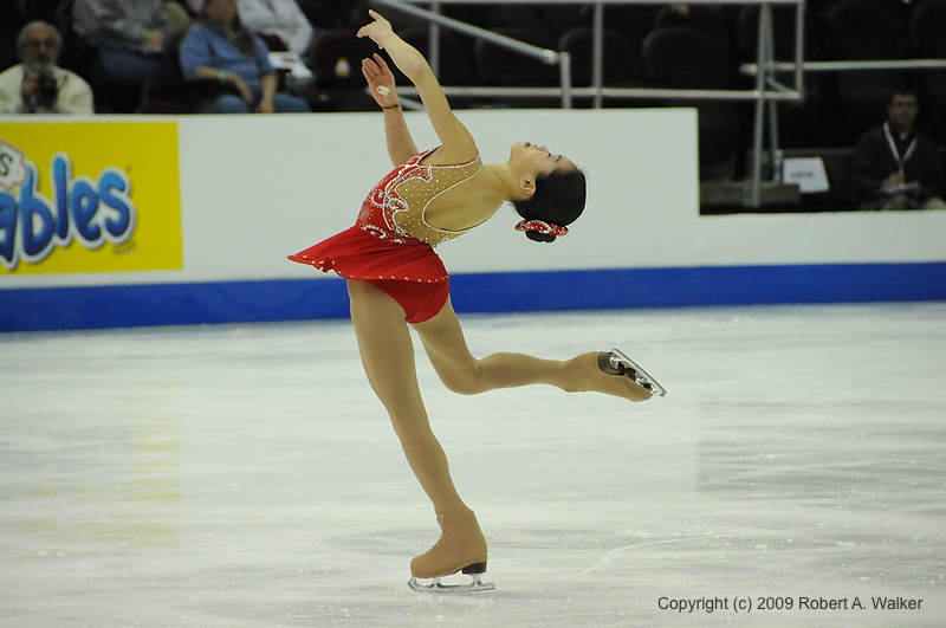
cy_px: 314
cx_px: 473
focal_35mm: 300
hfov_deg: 6.9
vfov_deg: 4.6
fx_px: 7872
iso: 3200
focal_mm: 200
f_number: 5.6
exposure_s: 1/1000
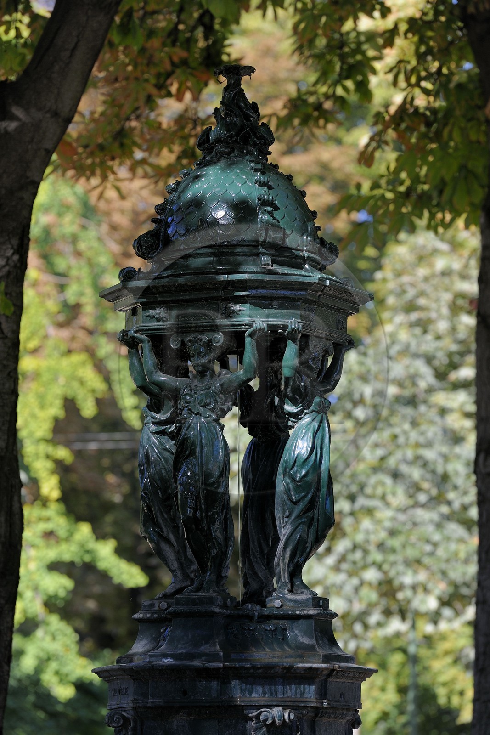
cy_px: 368
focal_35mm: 180
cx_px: 245
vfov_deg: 11.4
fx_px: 3674
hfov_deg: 7.6
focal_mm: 180
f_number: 6.3
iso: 200
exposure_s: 1/160
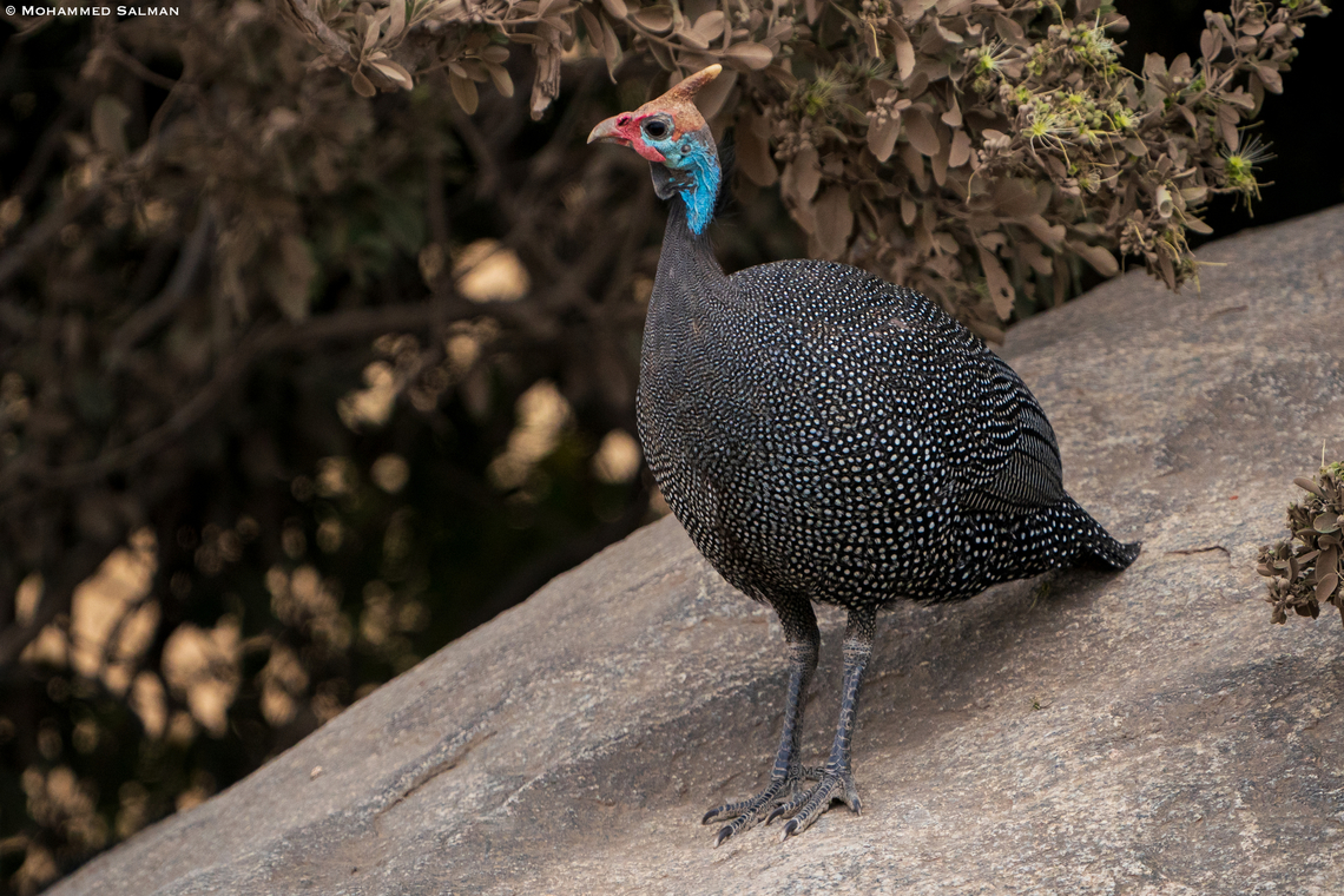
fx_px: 33597
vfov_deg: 1.5
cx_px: 672
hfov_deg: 2.3
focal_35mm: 900
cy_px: 448
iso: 1250
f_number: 6.3
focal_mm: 600
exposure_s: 1/2000
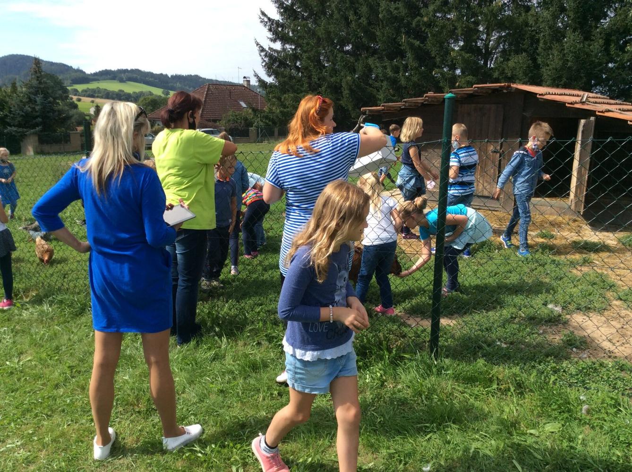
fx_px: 583
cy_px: 236
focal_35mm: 32
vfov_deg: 44.0
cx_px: 316
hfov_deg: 56.9
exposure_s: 1/953
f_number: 2.4
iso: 32
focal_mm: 3.3
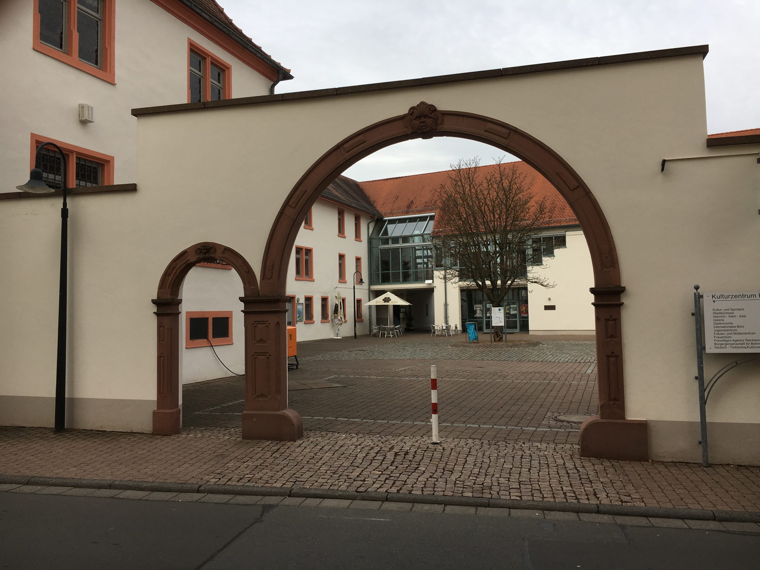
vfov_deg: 48.2
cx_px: 380
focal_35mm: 29
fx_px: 637
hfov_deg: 61.7
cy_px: 285
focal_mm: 4.15
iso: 25
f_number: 2.2
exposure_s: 1/487
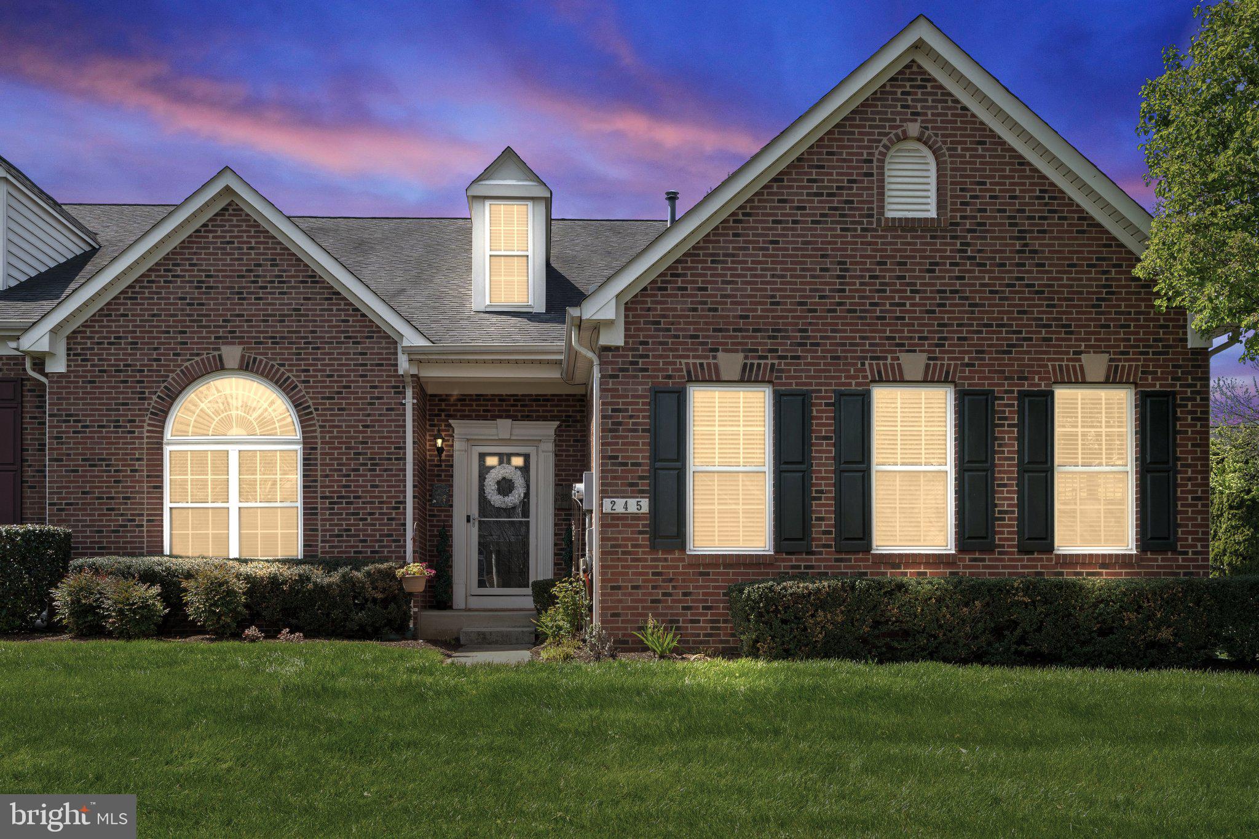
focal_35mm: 29
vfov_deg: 45.0
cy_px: 420
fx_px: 1014
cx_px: 630
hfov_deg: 63.7
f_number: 13
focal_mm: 29
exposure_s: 1/100
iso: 250
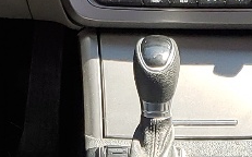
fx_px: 1311
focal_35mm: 191
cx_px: 119
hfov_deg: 11.0
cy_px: 256
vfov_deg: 6.7
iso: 50
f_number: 1.5
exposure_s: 1/435
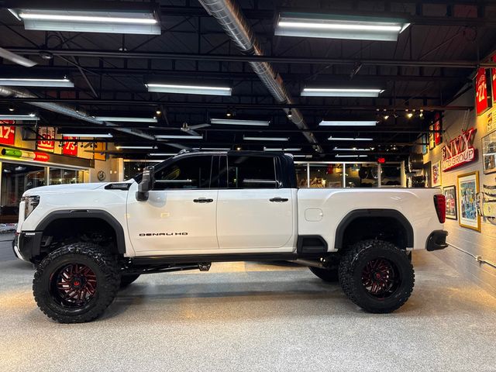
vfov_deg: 56.8
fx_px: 344
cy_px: 186
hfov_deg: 71.6
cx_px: 248
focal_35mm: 24
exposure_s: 1/60
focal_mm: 6.76
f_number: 1.78
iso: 160
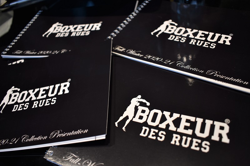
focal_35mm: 30
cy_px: 83
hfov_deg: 61.9
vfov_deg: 43.6
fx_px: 208
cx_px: 125
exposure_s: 1/30
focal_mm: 20
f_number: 3.5
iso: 100
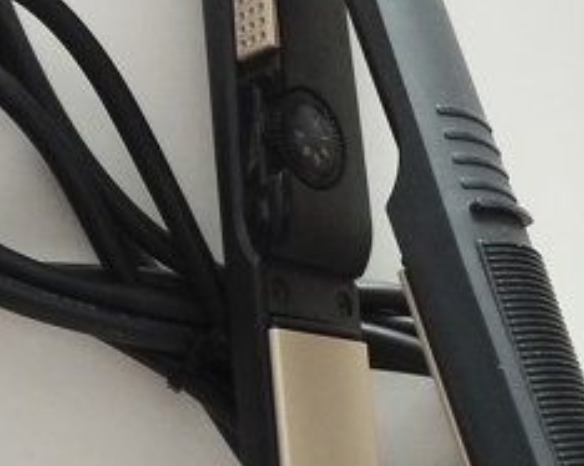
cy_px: 351
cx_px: 309
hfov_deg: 23.9
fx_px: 1382
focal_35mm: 80
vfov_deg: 19.0
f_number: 1.7
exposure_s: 1/17
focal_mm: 5.31
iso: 640
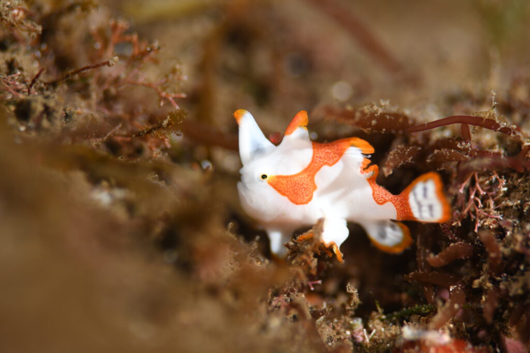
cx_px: 265
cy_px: 176
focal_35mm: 105
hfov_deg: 19.5
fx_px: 1546
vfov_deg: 13.0
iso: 200
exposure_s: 1/200
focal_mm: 105
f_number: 9
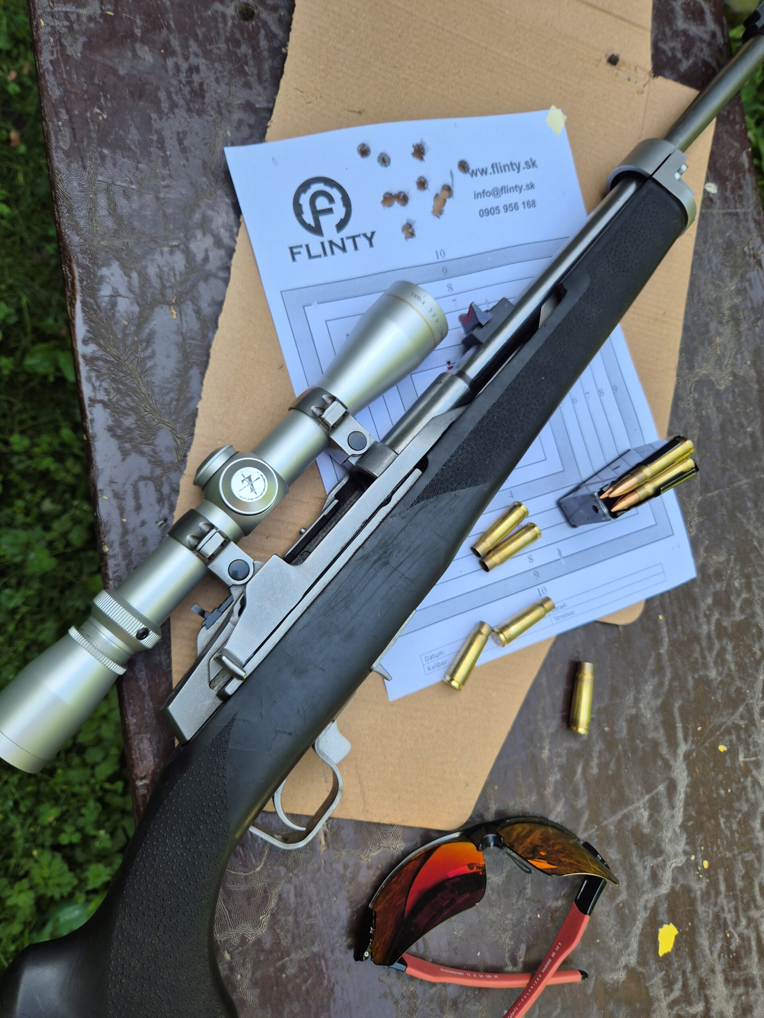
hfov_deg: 58.9
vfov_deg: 73.9
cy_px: 509
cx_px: 382
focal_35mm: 23
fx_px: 677
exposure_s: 1/180
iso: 32
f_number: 1.8
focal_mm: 5.4
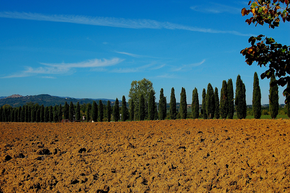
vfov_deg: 26.4
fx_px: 410
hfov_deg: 38.9
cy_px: 96
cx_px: 145
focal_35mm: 51
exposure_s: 1/320
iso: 200
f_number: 9
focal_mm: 34
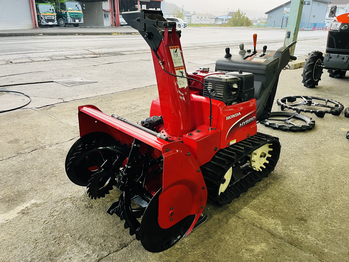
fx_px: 262
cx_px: 174
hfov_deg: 67.3
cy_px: 131
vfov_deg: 53.1
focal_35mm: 26
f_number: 1.6
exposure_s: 1/75
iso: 125
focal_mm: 5.1
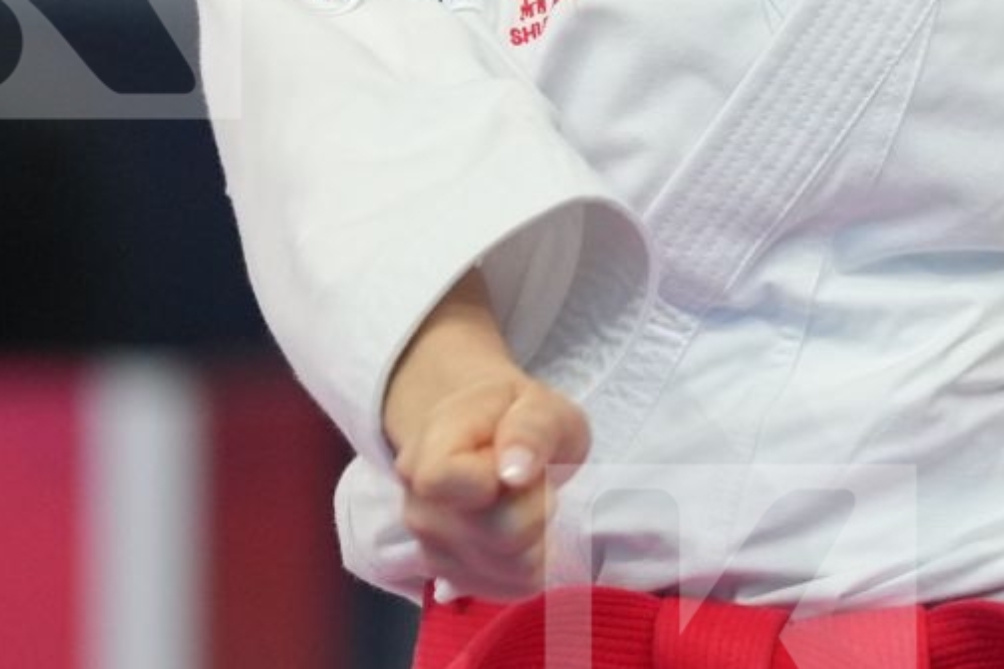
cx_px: 731
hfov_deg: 1.9
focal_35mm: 1071
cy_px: -62
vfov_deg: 1.3
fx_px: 29867
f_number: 2.8
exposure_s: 1/500
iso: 1000
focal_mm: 200
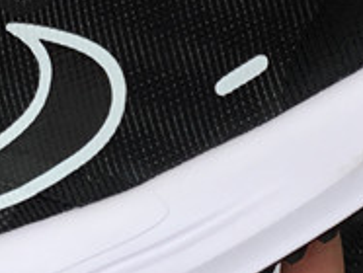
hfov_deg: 13.1
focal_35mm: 150
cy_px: 40
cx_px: 127
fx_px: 1575
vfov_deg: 9.9
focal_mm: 3.3
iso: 25
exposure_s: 1/183
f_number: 2.4
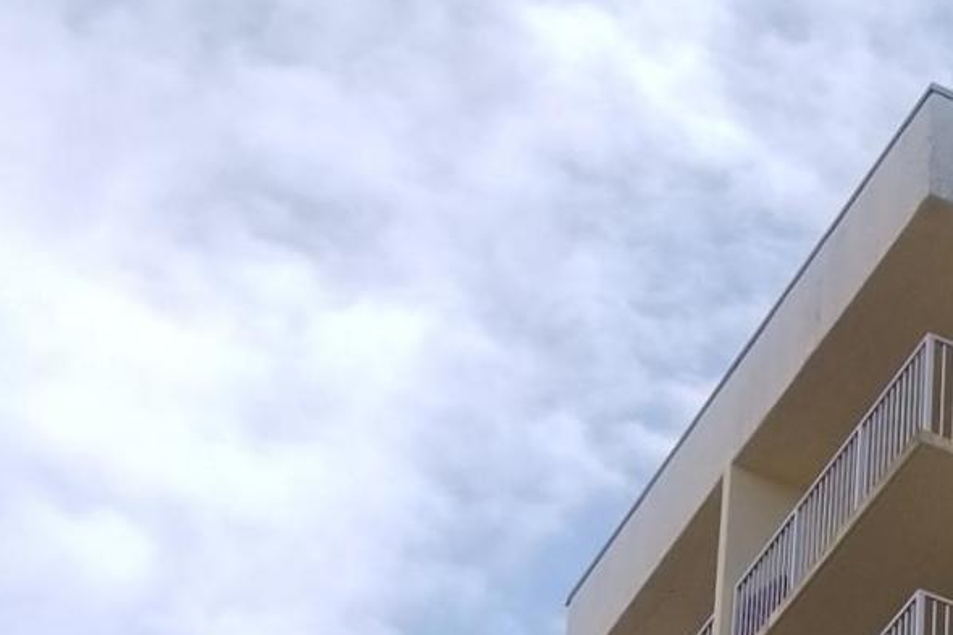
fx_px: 3493
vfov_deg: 9.6
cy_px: 1299
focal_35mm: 132
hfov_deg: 14.5
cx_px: 1405
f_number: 1.7
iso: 50
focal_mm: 4.3
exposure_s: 1/1968
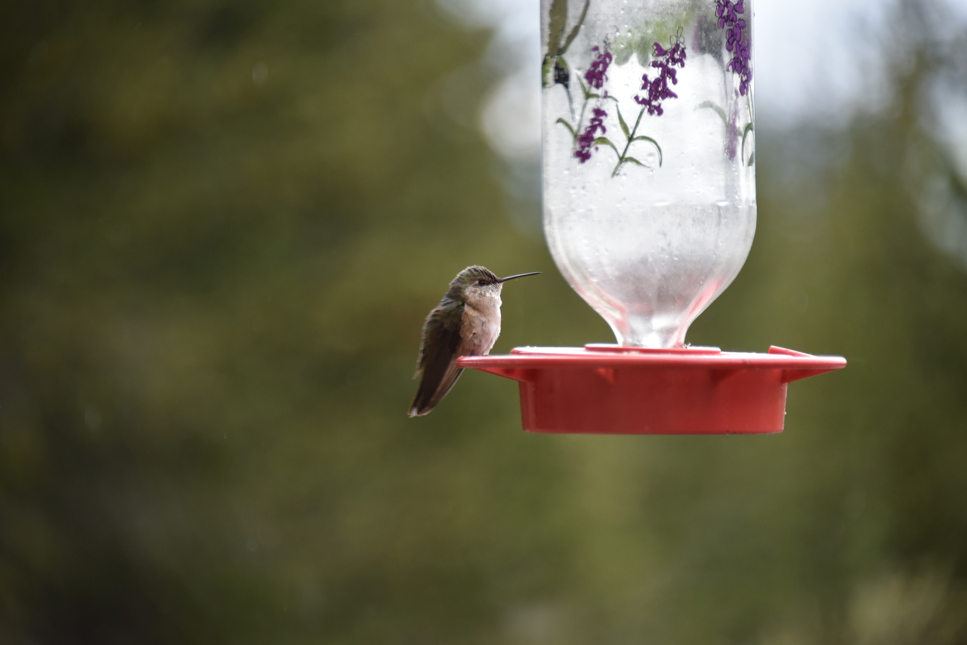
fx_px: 8060
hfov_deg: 6.9
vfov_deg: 4.6
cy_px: 322
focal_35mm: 300
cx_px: 484
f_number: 5.6
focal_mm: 300
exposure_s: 1/640
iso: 900
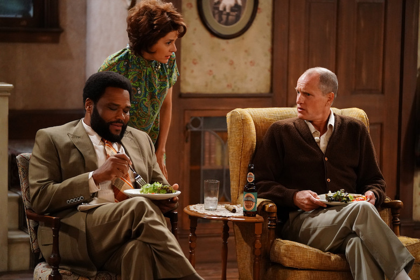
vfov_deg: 10.5
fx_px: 1517
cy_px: 140
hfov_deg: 15.8
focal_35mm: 130
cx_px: 210
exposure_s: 1/200
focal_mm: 130
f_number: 2.8
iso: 8000
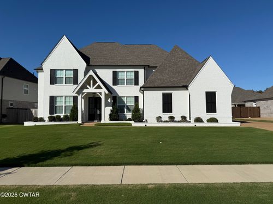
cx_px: 136
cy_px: 102
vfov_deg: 56.8
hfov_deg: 71.6
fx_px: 189
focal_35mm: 24
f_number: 1.78
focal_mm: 6.76
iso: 80
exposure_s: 1/11905
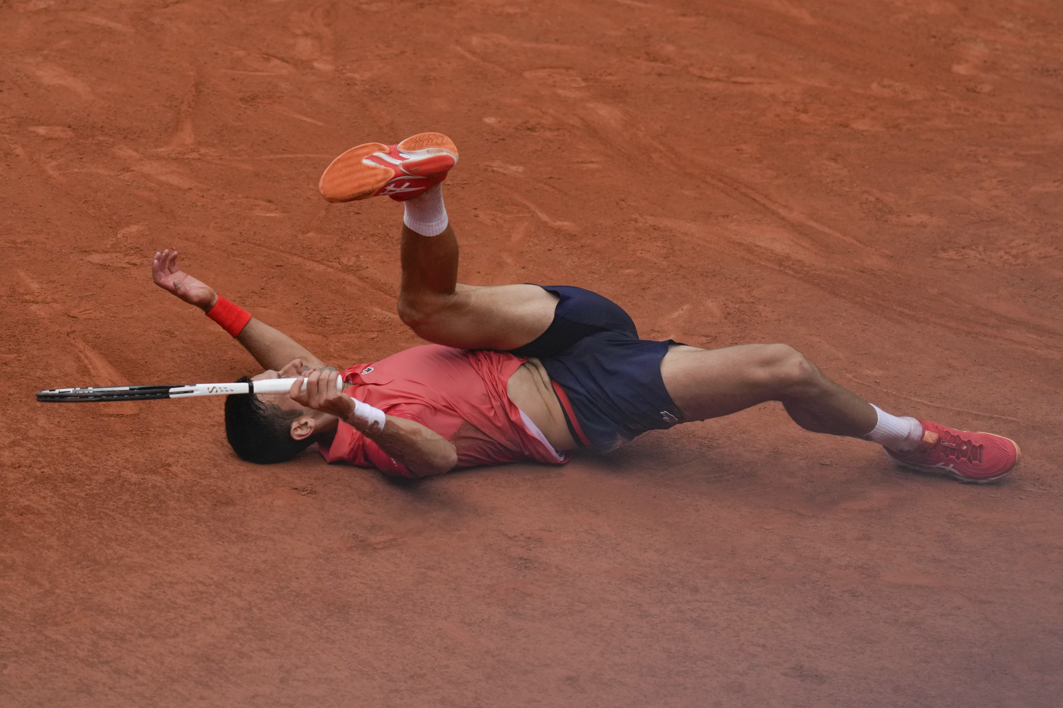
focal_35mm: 400
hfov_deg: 5.2
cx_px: 532
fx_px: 11810
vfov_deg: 3.4
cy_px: 354
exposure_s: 1/6400
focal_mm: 400
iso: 800
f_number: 3.5
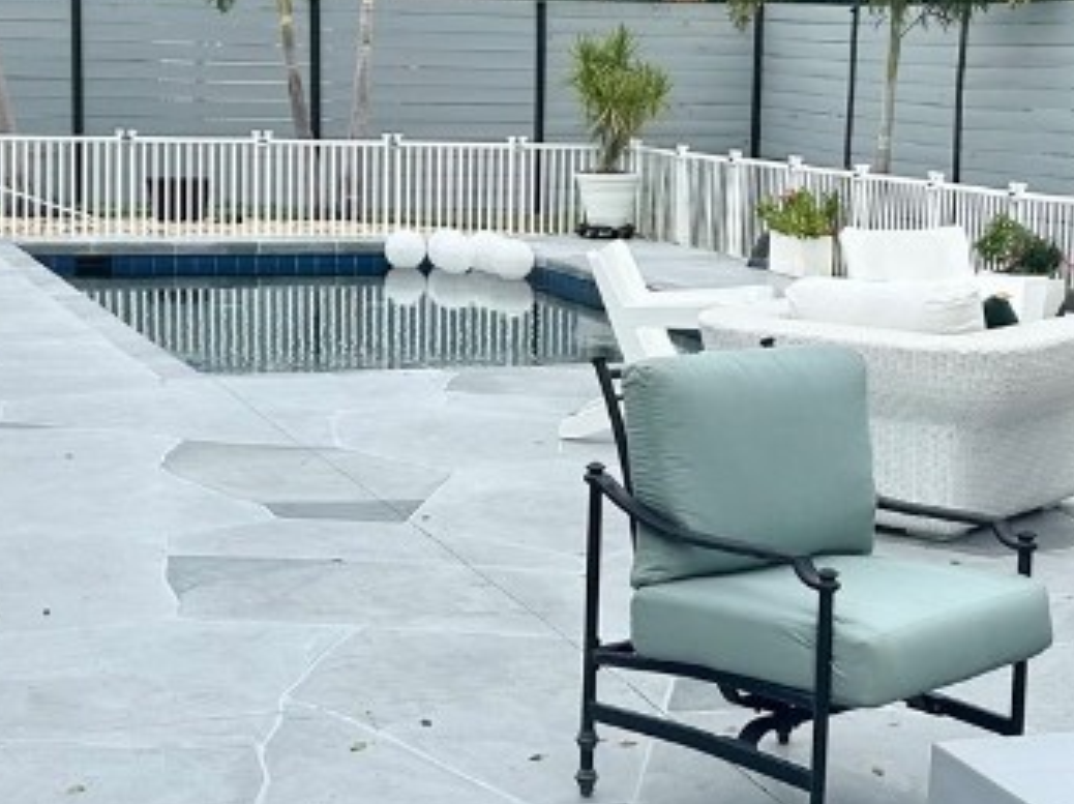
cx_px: 649
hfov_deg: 25.3
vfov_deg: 19.1
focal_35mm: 77
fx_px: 2387
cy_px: 376
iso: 50
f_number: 1.5
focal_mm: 5.7
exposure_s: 1/1698
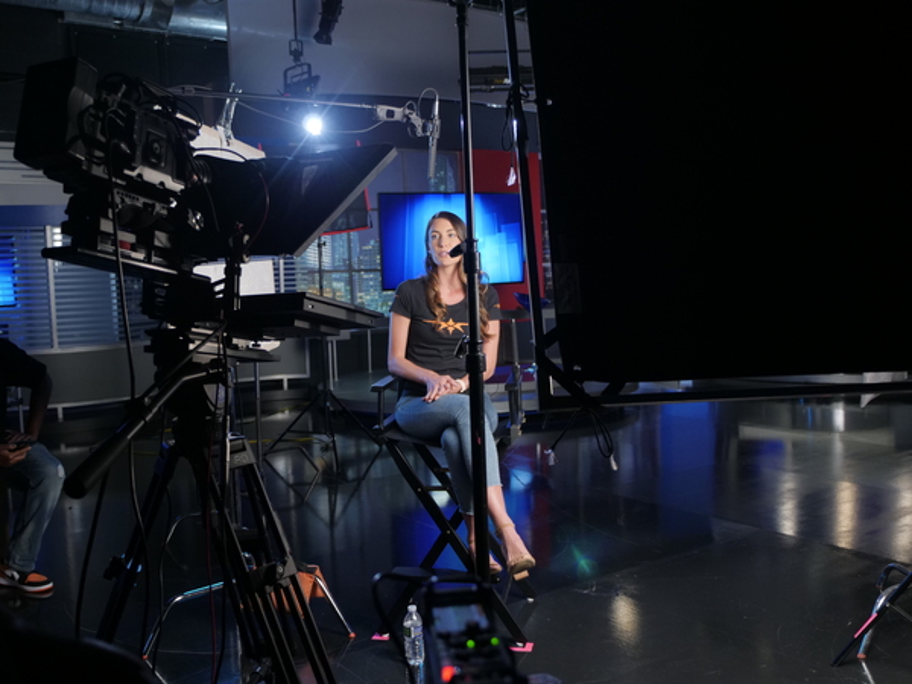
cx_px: 456
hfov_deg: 54.0
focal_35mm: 34
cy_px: 342
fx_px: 896
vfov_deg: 41.8
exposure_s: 1/40
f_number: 2.8
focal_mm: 17
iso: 400
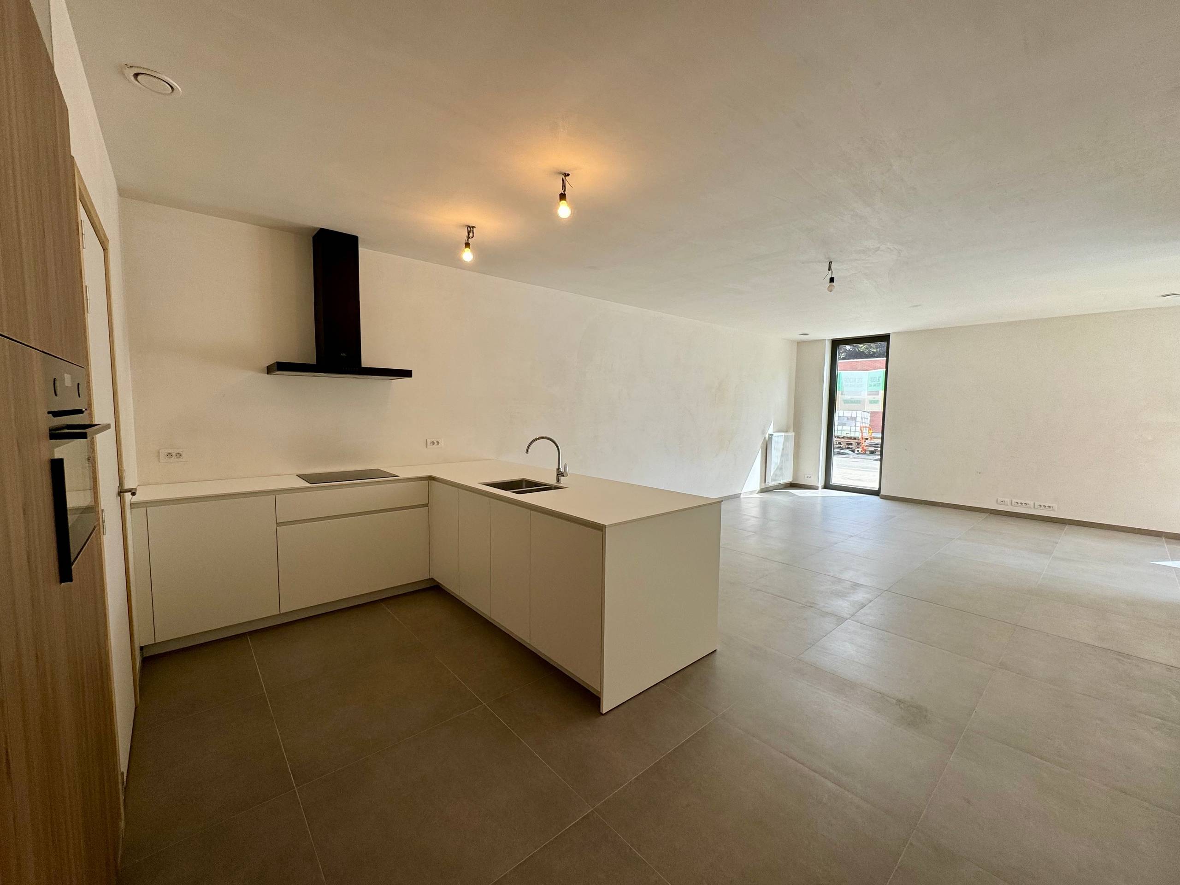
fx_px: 477
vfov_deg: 85.7
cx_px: 590
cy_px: 442
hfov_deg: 102.1
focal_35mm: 14
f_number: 2.2
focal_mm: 2.22
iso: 40
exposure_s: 1/130
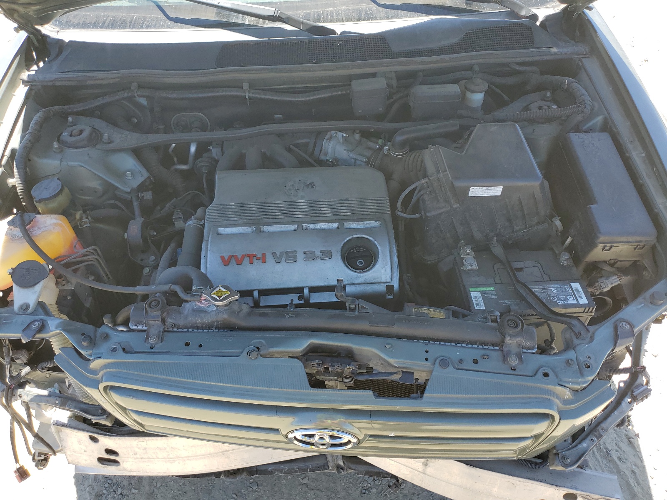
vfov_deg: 53.1
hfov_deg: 67.3
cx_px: 334
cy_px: 250
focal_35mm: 26
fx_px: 501
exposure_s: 1/625
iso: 50
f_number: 1.5
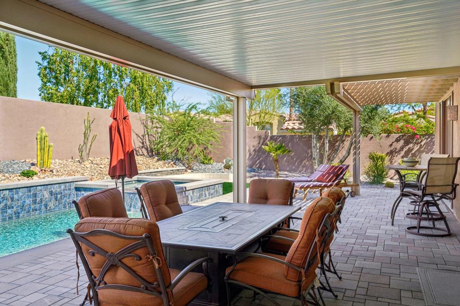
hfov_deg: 60.3
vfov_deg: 42.3
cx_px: 230
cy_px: 153
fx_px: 396
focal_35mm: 31
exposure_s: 1/125
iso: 100
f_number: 7.1
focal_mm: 31
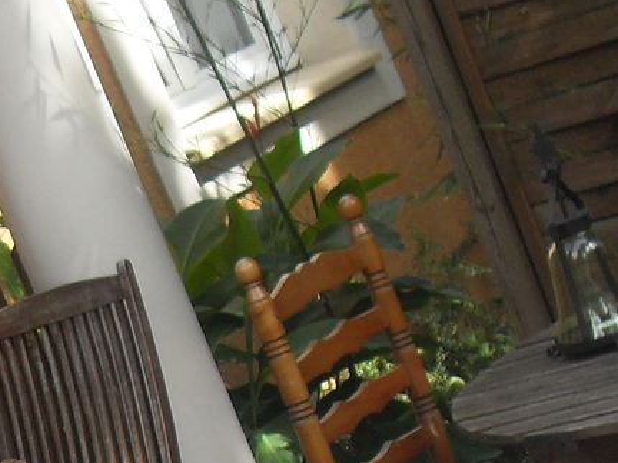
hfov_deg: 13.9
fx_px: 2446
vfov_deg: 10.6
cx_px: -159
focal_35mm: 137
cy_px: 622
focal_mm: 6.3
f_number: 2.8
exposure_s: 1/250
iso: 80
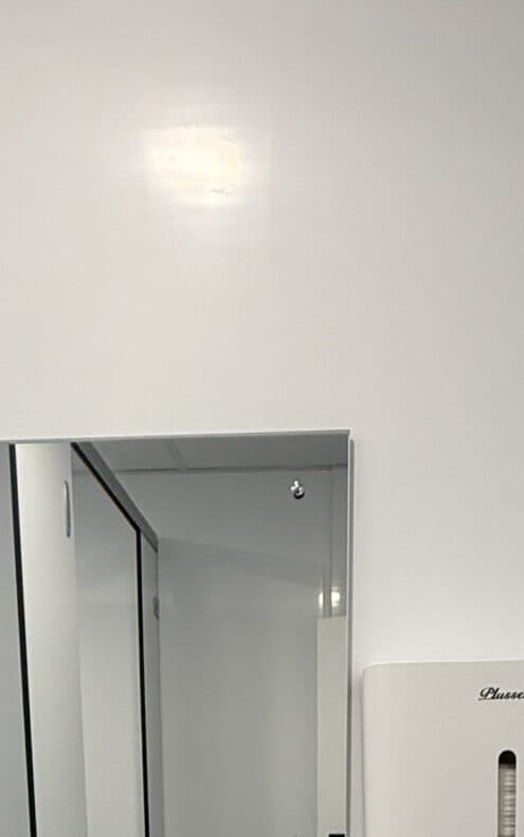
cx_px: 330
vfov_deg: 31.4
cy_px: 1111
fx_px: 1096
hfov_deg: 26.8
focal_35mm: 48
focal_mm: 2.22
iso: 125
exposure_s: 1/100
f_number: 2.2
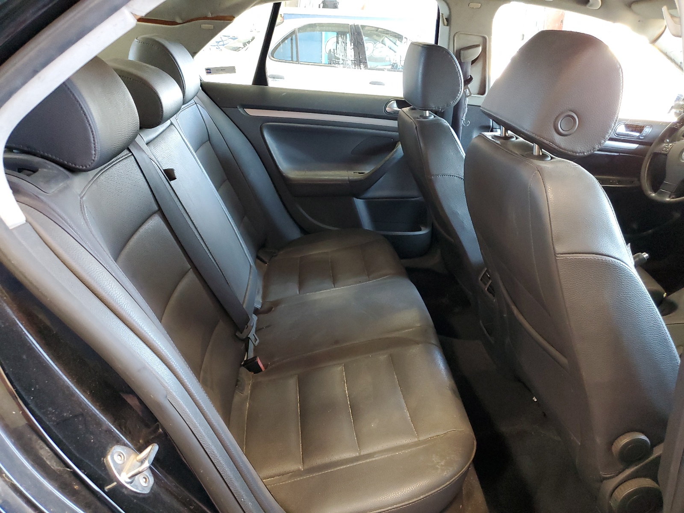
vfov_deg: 53.1
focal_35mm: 26
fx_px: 514
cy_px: 256
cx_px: 342
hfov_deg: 67.3
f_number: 1.5
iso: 301
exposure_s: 1/60.2
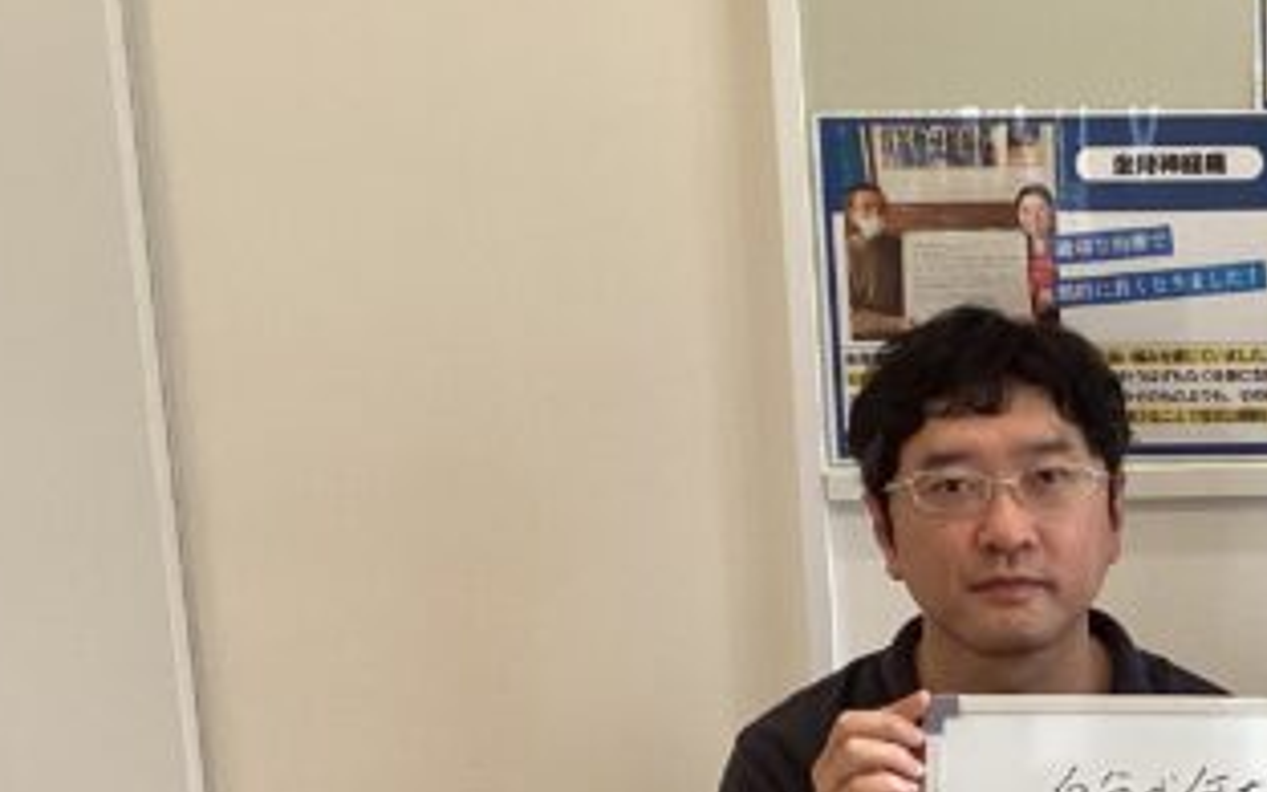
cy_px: 695
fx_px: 2797
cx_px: 1369
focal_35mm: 81
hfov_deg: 24.0
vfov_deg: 15.9
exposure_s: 1/120
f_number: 2.4
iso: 80
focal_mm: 3.3
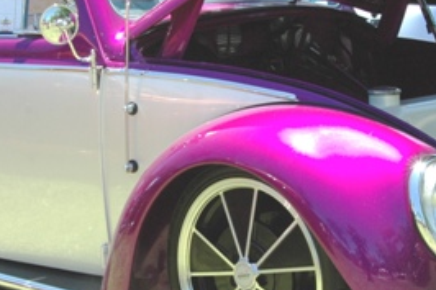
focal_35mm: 88
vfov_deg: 15.5
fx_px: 1065
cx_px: 211
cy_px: 144
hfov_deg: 23.1
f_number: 11
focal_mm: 24
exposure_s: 1/100
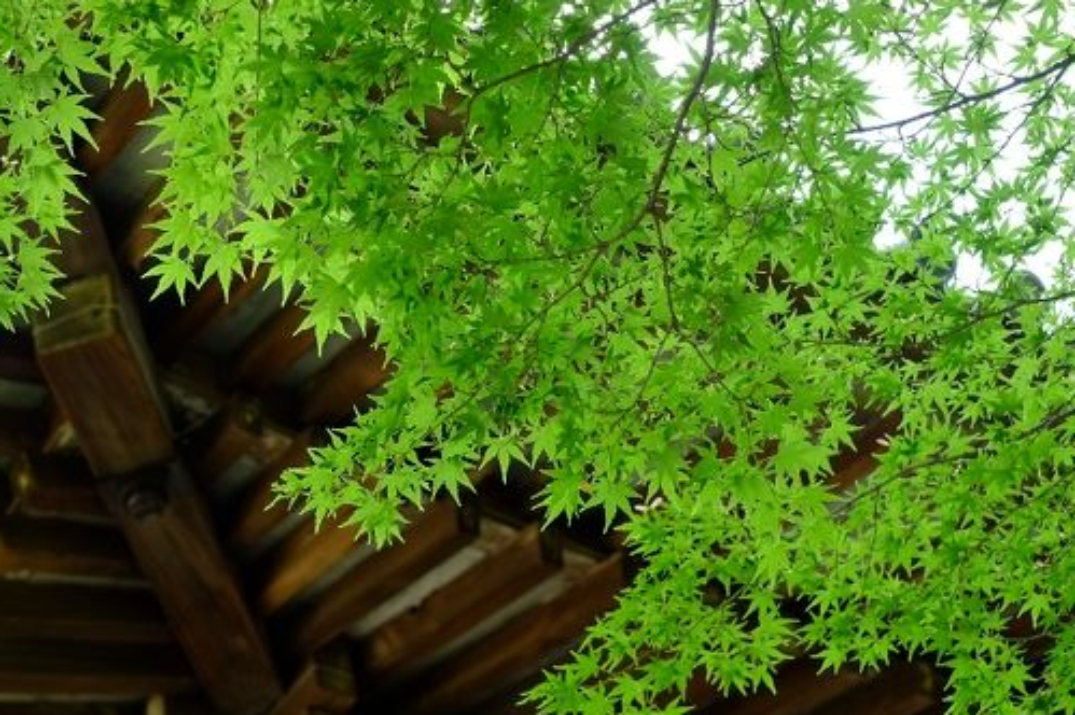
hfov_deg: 29.2
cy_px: 360
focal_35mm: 69
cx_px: 411
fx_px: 2059
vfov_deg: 19.7
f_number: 4.5
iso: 200
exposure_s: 1/90
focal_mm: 35
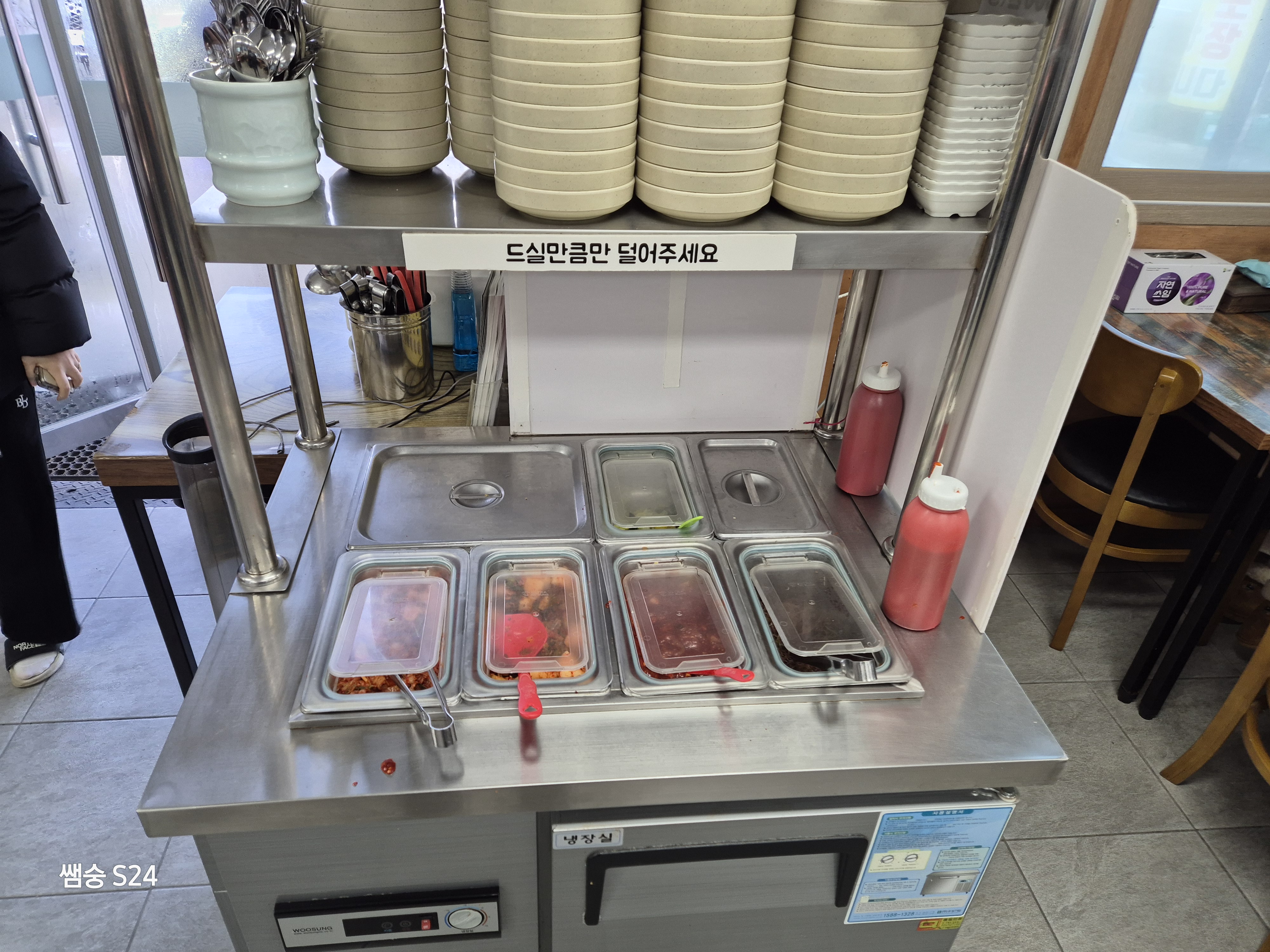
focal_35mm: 23
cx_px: 635
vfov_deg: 58.9
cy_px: 476
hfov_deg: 73.9
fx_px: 844
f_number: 1.8
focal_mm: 5.4
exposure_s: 1/120
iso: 100
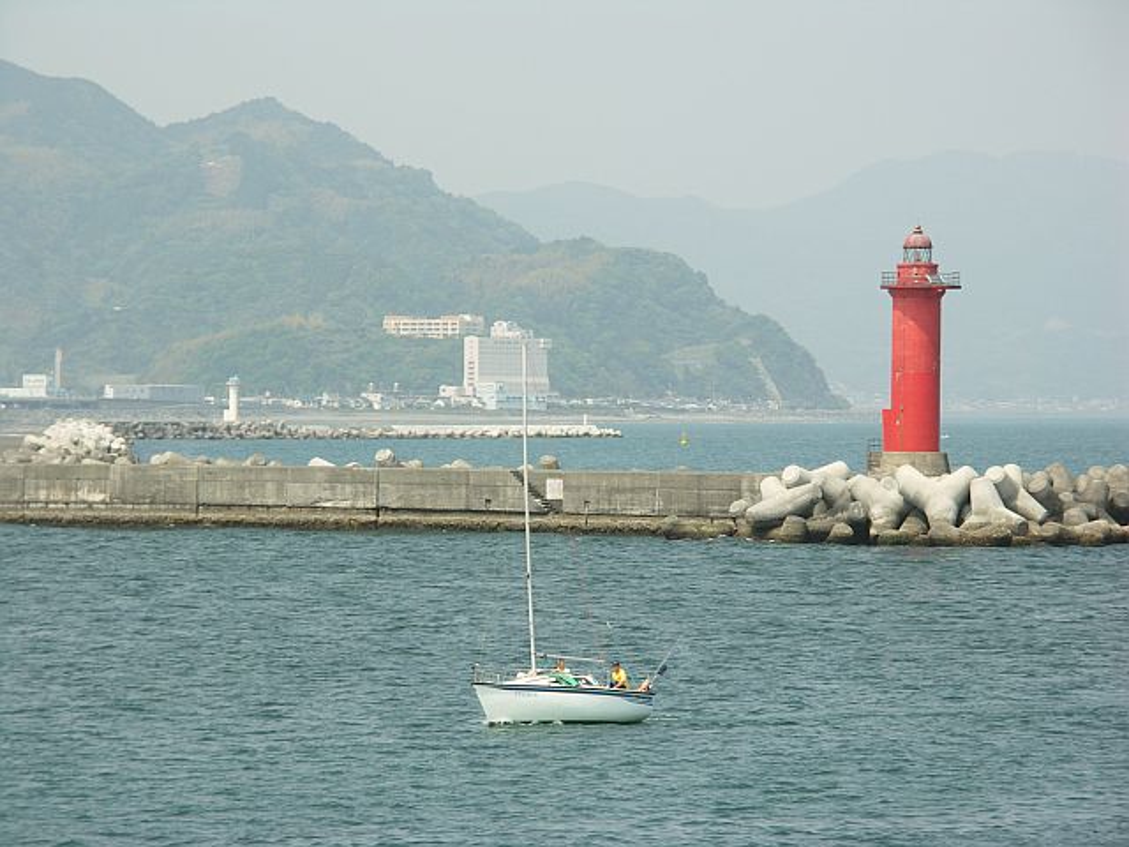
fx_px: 6523
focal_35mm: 200
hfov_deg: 9.9
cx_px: 564
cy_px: 424
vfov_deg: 7.4
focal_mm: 50.8
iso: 50
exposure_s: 1/320
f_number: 4.5
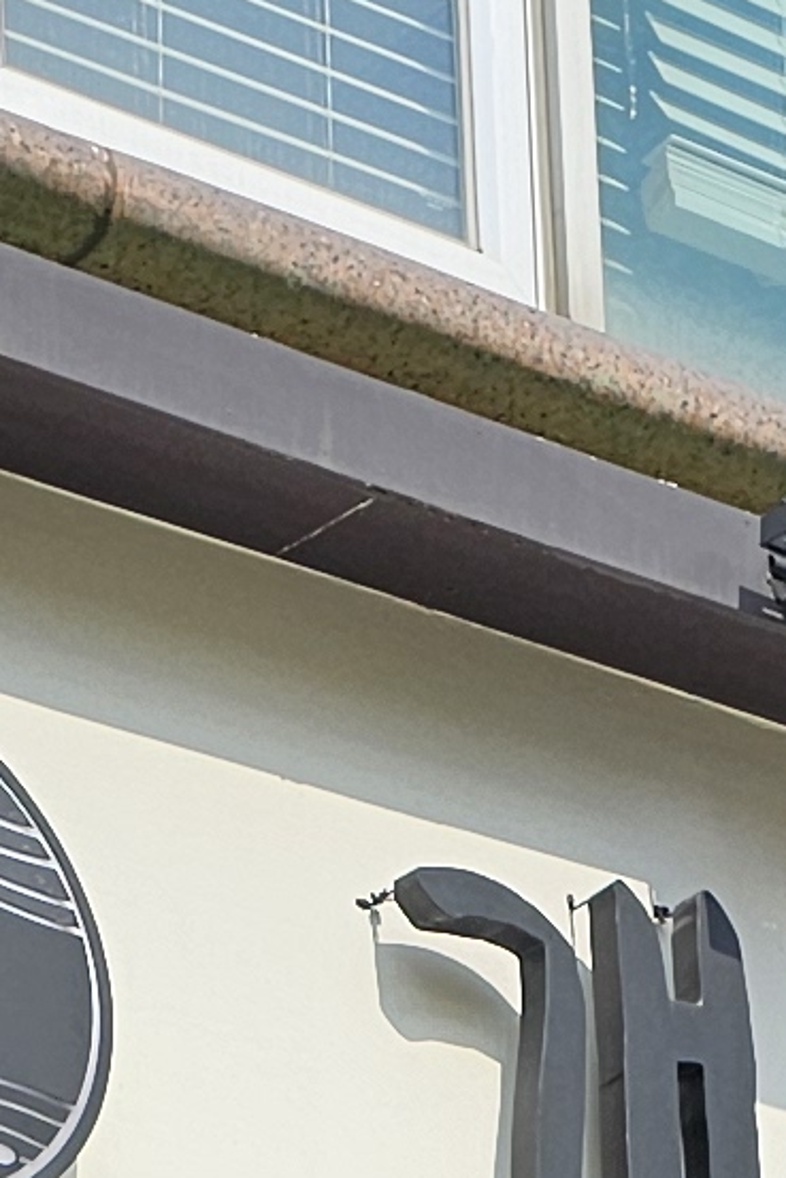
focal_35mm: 173
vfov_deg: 10.6
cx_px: 577
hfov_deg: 7.9
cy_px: 2560
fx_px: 5662
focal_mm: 6.3
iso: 20
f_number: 1.7
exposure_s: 1/1139
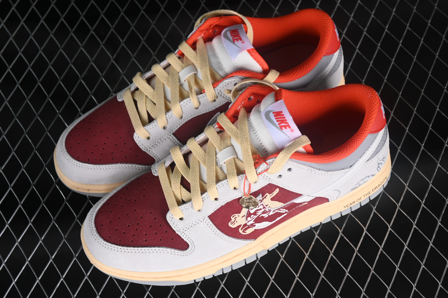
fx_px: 933
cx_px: 224
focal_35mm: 75
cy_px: 149
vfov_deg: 18.2
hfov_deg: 27.0
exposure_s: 1/80
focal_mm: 50
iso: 160
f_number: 7.1
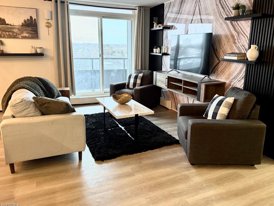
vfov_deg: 51.3
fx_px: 214
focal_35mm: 27
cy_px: 92
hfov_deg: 65.3
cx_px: 138
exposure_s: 1/60
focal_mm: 6.76
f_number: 1.78
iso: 250
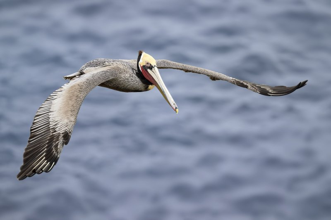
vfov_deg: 3.3
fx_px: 3861
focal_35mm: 420
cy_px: 110
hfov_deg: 4.9
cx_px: 166
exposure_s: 1/2500
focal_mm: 420
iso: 2000
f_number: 4
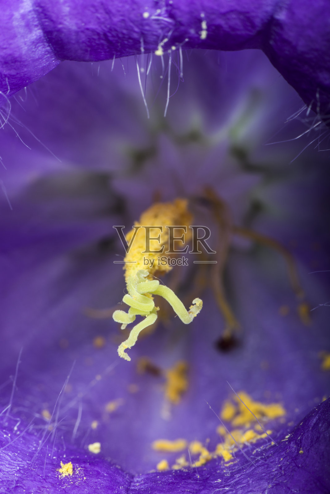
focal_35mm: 105
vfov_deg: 19.4
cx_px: 165
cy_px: 247
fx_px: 1442
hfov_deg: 13.1
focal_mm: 105
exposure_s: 1/250
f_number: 16
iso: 160
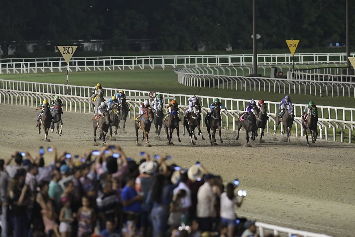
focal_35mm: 600
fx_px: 5917
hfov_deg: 3.4
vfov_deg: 2.3
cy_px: 118
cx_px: 178
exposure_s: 1/640
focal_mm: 400
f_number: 3.5
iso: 6400
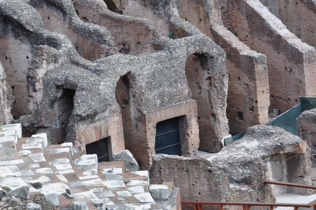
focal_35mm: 132
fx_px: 1157
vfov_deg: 10.4
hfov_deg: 15.5
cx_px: 71
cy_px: 104
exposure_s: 1/80
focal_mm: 52
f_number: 8
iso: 200
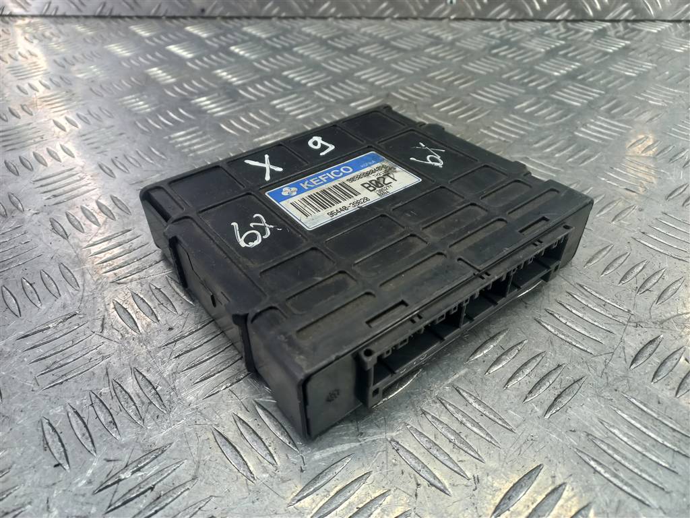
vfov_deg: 54.9
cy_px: 259
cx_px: 345
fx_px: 498
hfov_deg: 69.4
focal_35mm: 25
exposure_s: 1/50
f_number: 1.8
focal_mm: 4.6
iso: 64
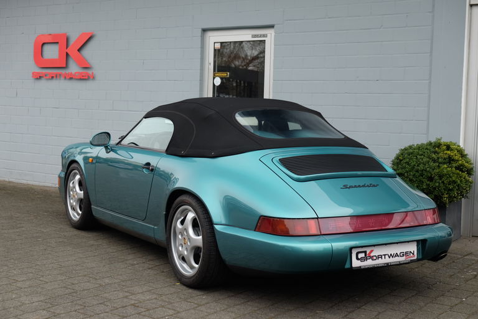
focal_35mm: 56
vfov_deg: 24.2
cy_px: 160
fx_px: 743
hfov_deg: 35.6
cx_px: 239
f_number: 3.6
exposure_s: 1/180
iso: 200
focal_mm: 37.4
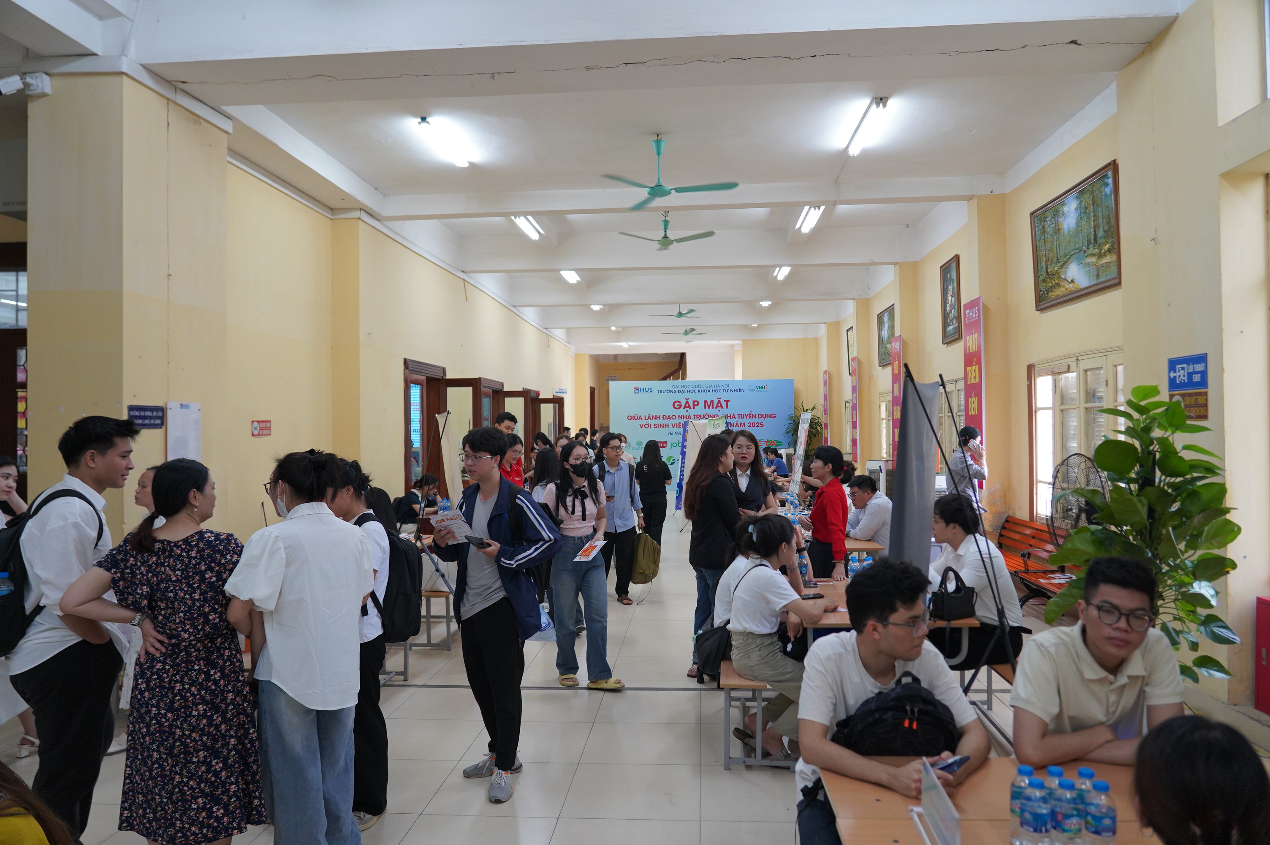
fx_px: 846
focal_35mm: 24
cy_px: 422
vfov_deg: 53.0
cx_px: 635
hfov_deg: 73.8
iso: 2500
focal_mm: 24
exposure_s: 1/160
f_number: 4
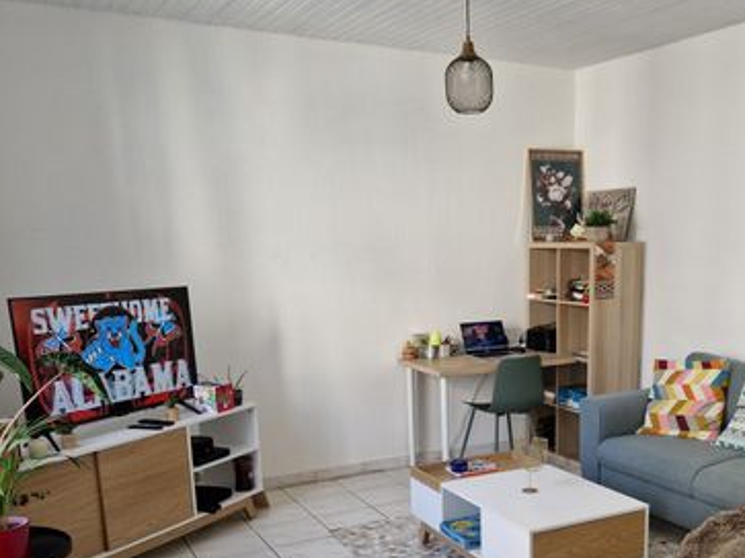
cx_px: 499
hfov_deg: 48.1
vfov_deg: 36.5
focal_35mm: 38
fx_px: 818
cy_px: 441
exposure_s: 1/120
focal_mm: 5.4
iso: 250
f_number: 1.8
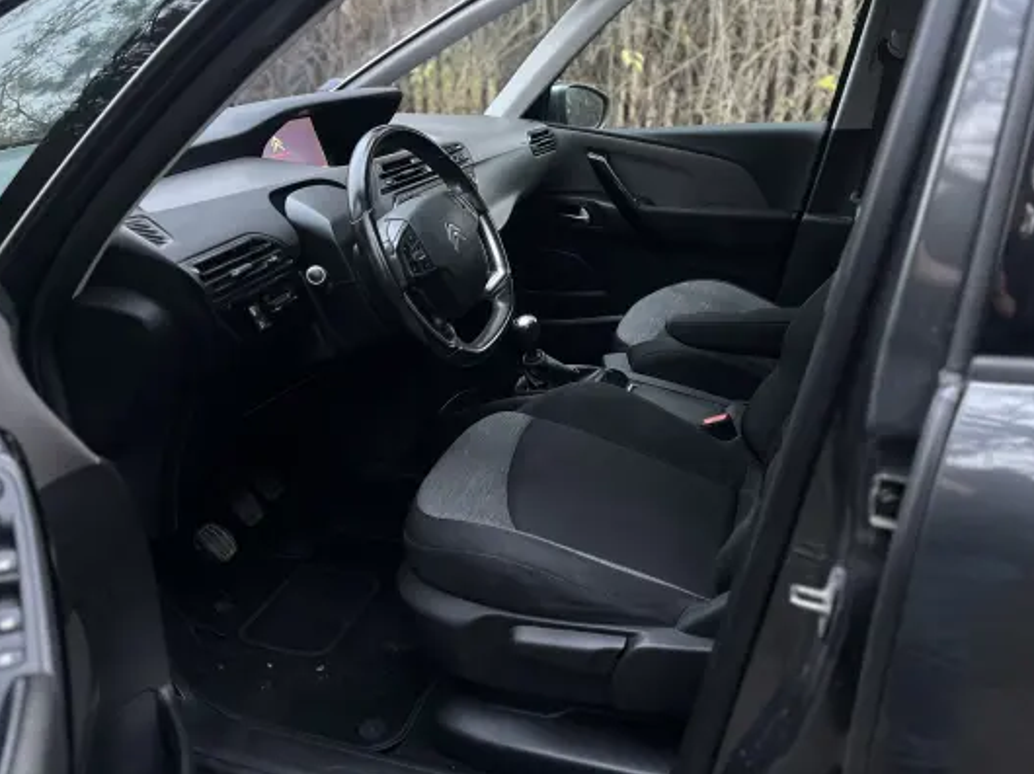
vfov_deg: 47.9
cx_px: 548
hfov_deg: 61.6
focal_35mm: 29
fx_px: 866
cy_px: 310
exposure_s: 1/60
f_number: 1.78
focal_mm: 6.86
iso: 500
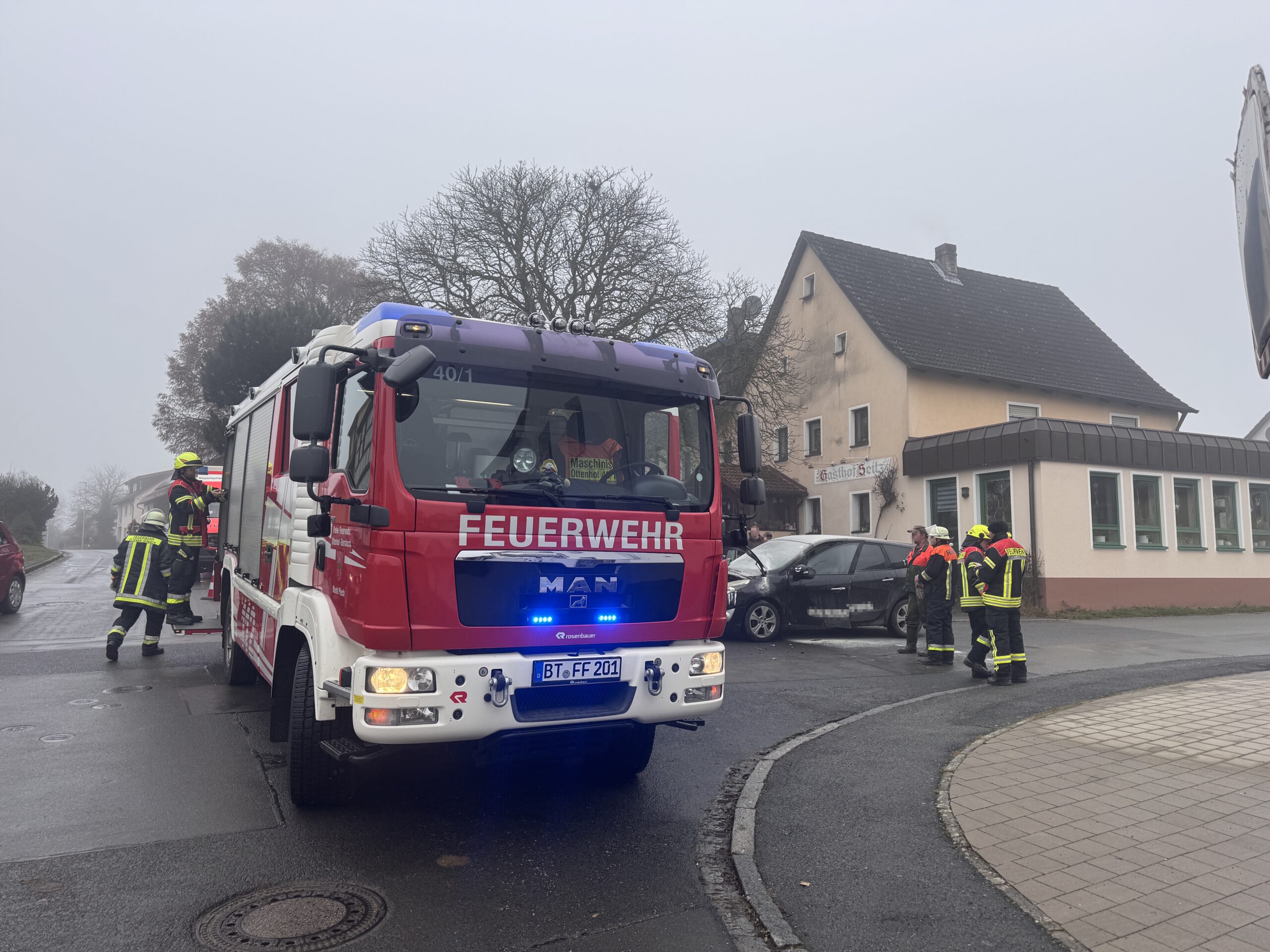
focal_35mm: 24
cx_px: 635
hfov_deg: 71.6
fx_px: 881
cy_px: 476
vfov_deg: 56.8
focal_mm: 6.76
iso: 80
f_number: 1.78
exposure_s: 1/792
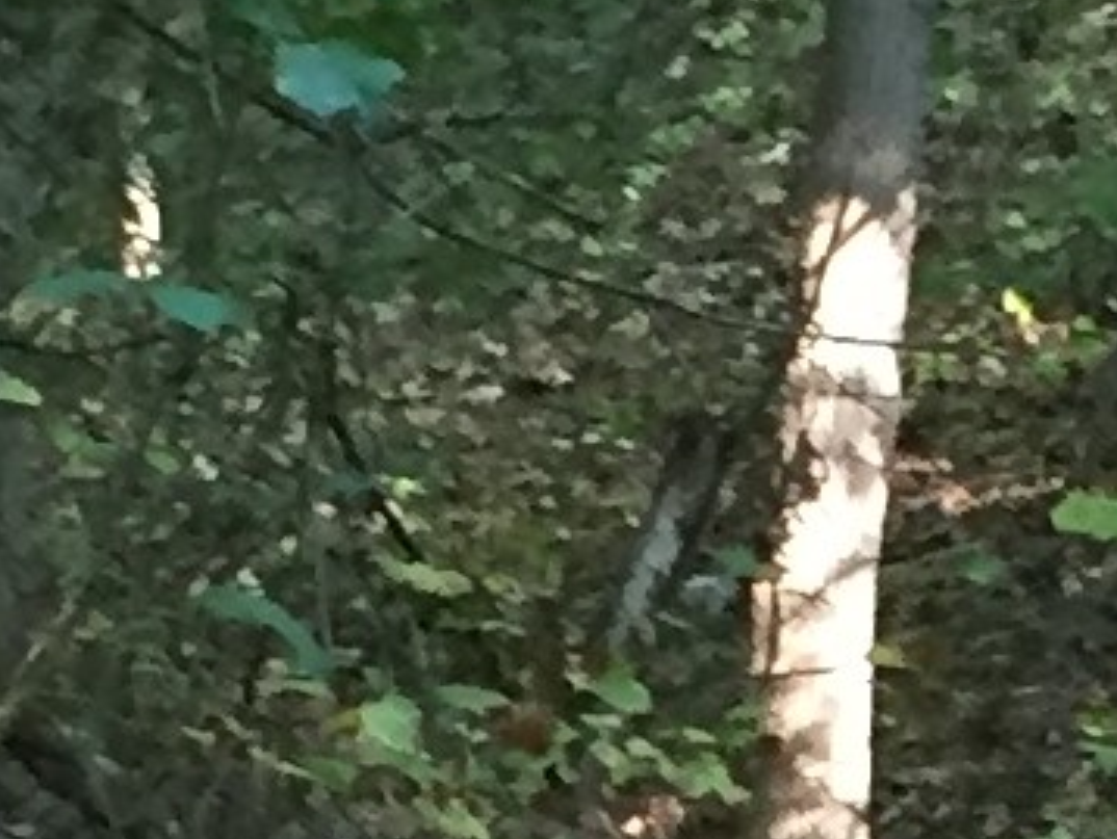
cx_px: 2128
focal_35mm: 143
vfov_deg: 10.2
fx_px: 4617
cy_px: 1029
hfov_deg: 12.4
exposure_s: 1/30
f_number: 2.2
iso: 160
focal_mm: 4.15
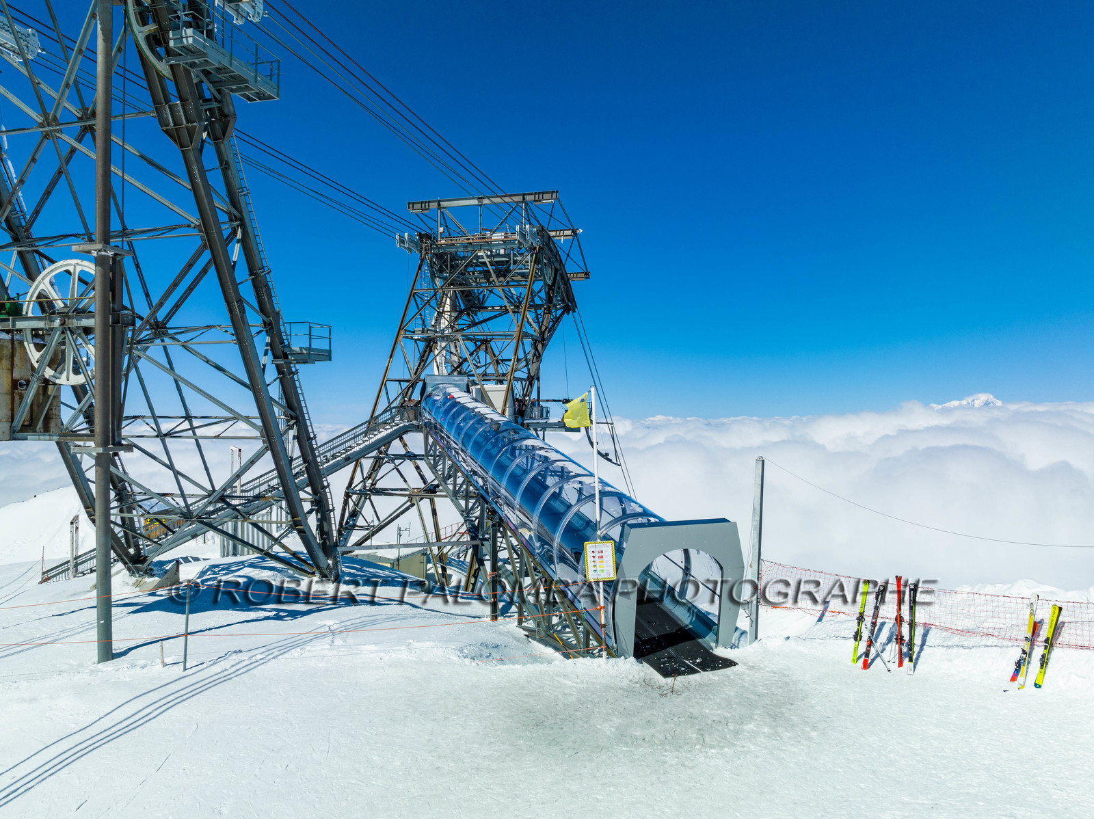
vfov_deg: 56.8
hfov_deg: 71.6
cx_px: 547
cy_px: 410
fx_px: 758
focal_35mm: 24
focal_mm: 12.3
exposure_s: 1/320
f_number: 11
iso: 100
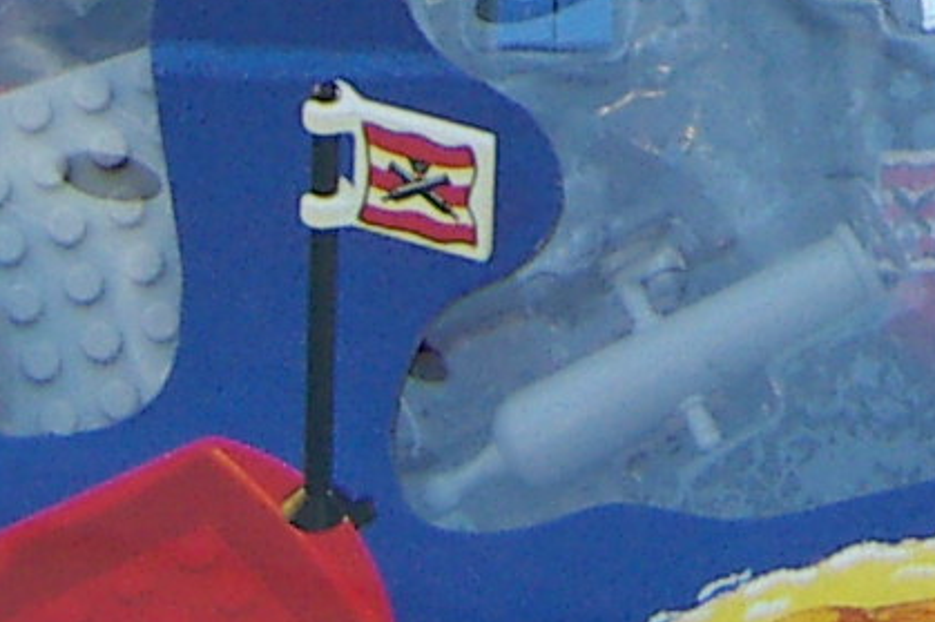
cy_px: -568
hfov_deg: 11.1
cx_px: 926
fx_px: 4751
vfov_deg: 7.3
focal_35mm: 183
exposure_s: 1/50
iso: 50
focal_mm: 4.7
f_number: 2.8
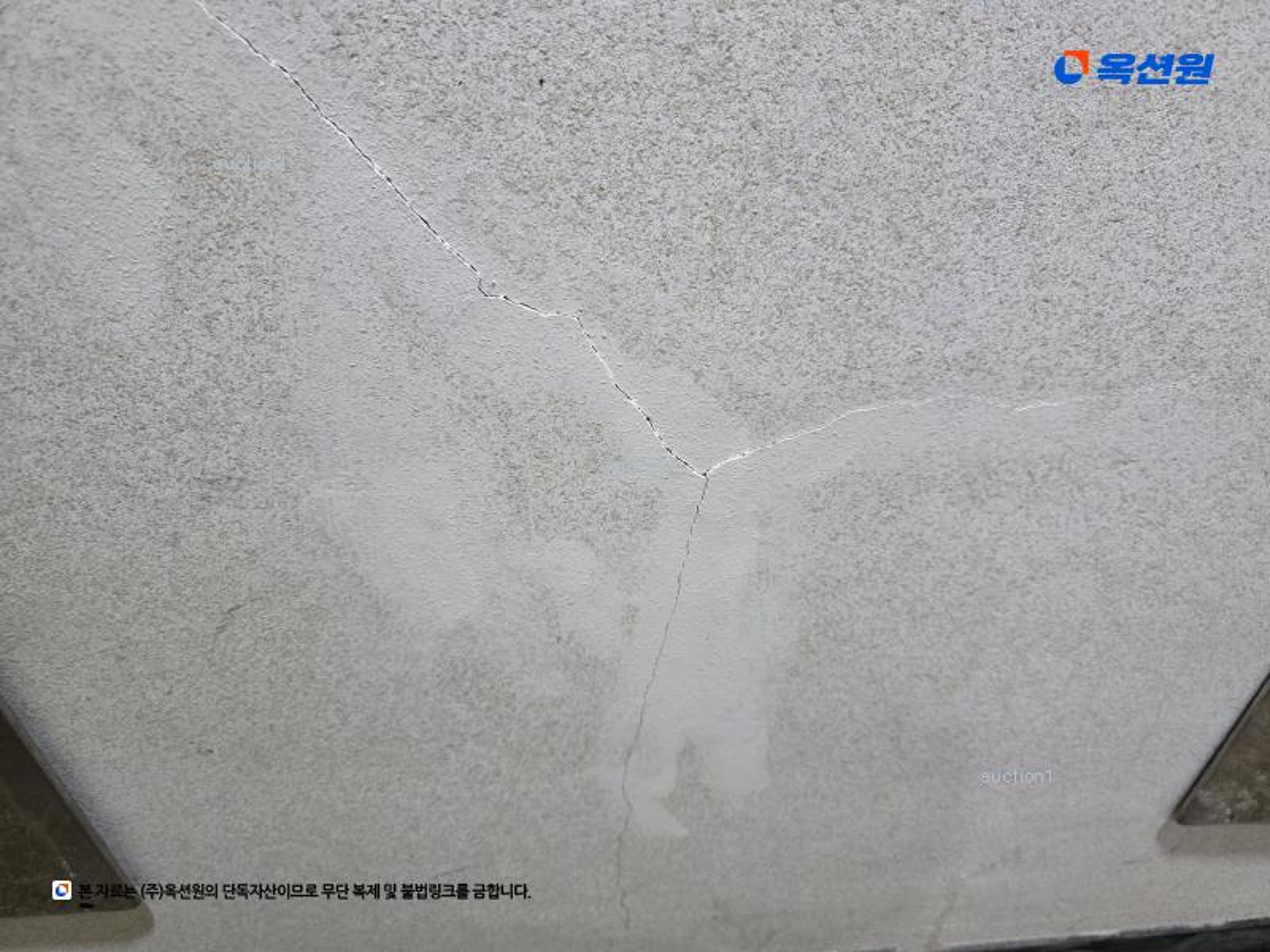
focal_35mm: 23
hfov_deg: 73.9
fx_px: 844
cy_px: 476
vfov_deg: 58.9
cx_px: 635
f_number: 1.7
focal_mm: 6.3
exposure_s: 1/120
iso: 640
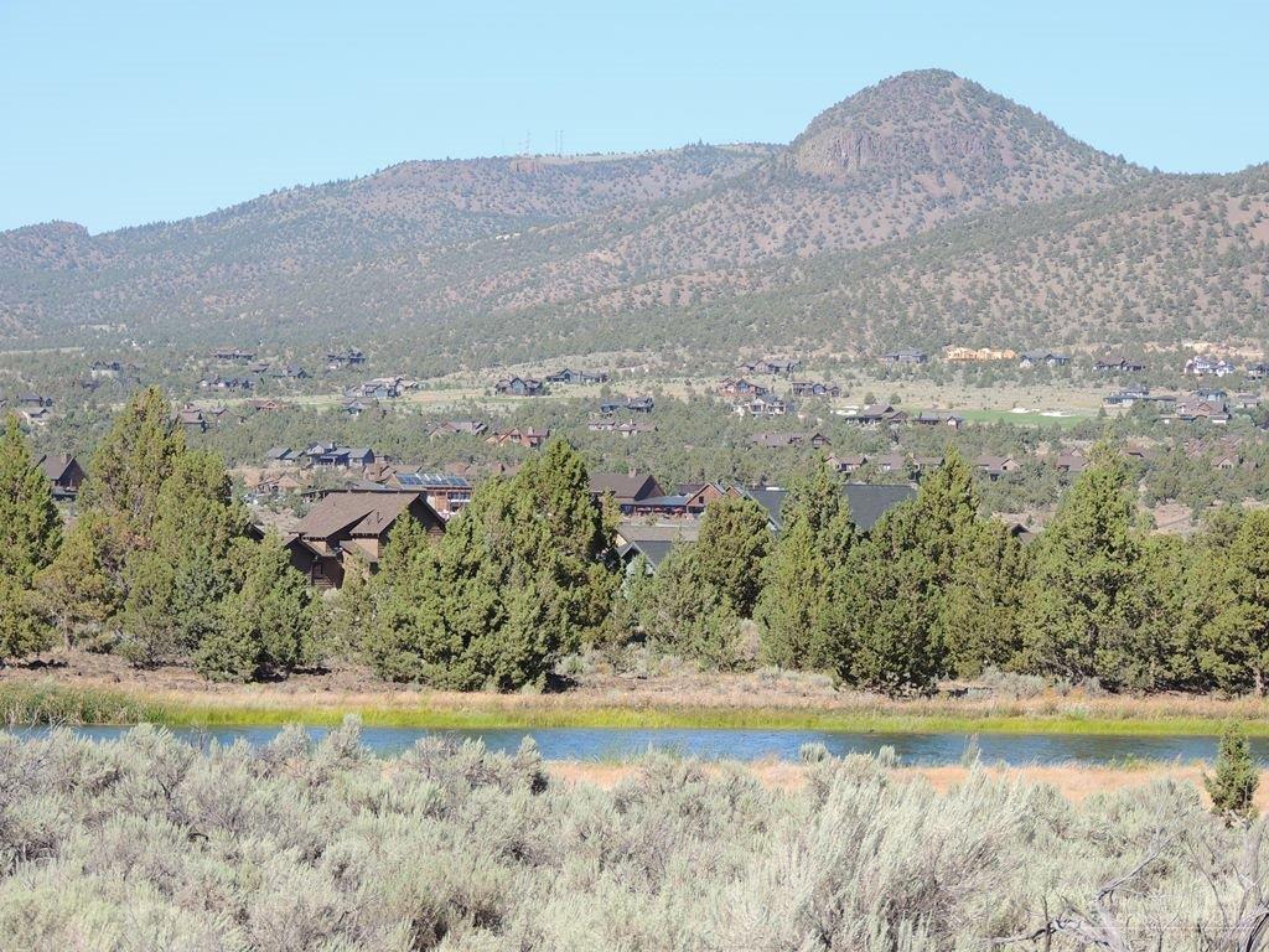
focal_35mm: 155
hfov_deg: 12.7
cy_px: 476
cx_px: 634
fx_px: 5682
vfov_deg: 9.6
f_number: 4.4
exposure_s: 1/500
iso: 100
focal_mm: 27.6
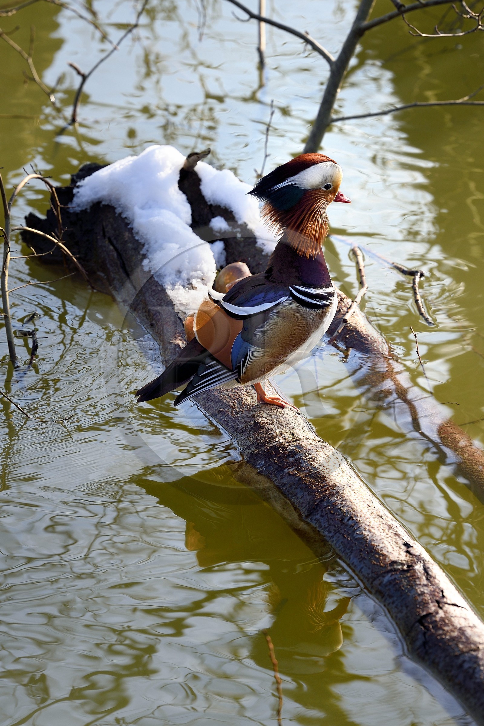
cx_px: 242
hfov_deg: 6.9
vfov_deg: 10.3
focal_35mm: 200
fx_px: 4033
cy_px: 363
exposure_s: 1/400
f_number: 5.6
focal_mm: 200
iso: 200
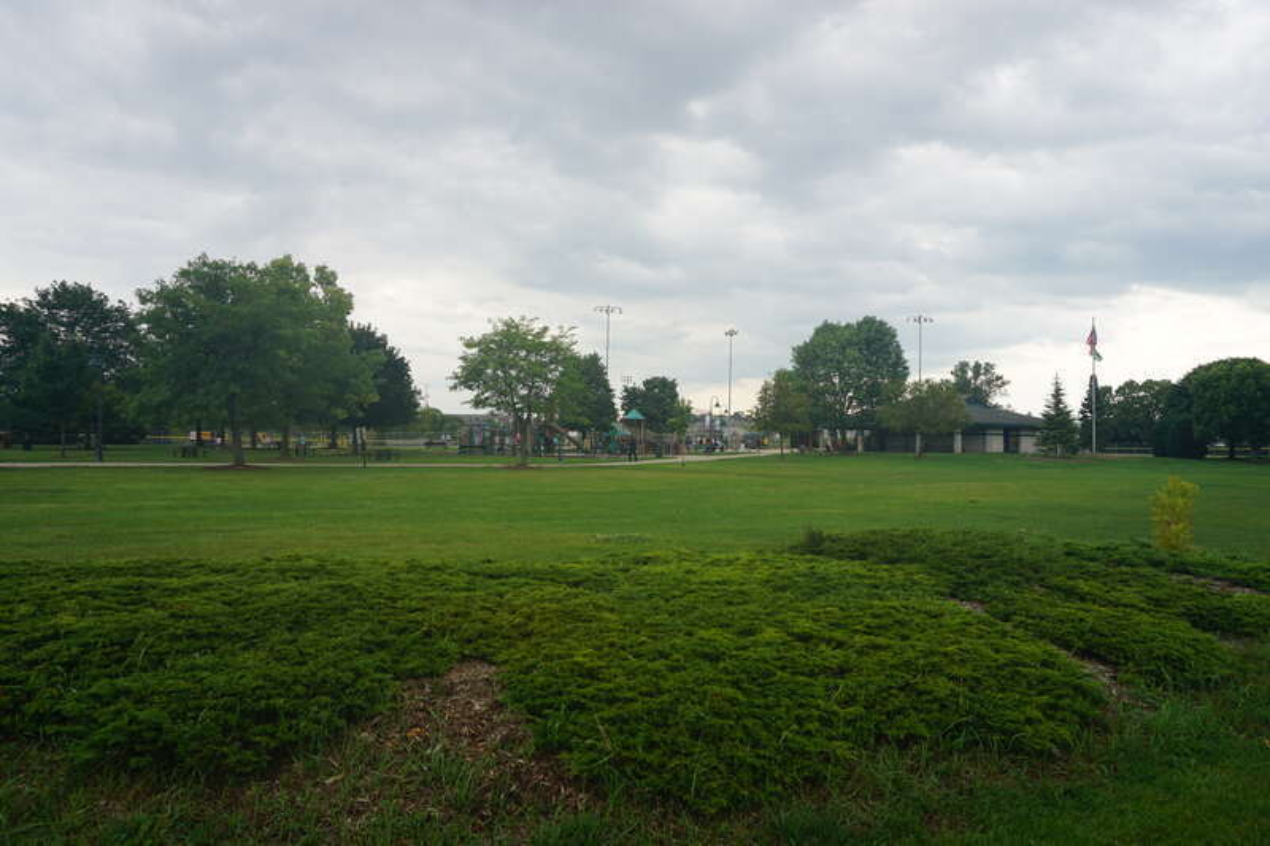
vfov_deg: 53.1
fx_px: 846
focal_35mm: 24
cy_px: 423
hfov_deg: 73.8
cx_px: 635
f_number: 8
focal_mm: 16
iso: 100
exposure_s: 1/80
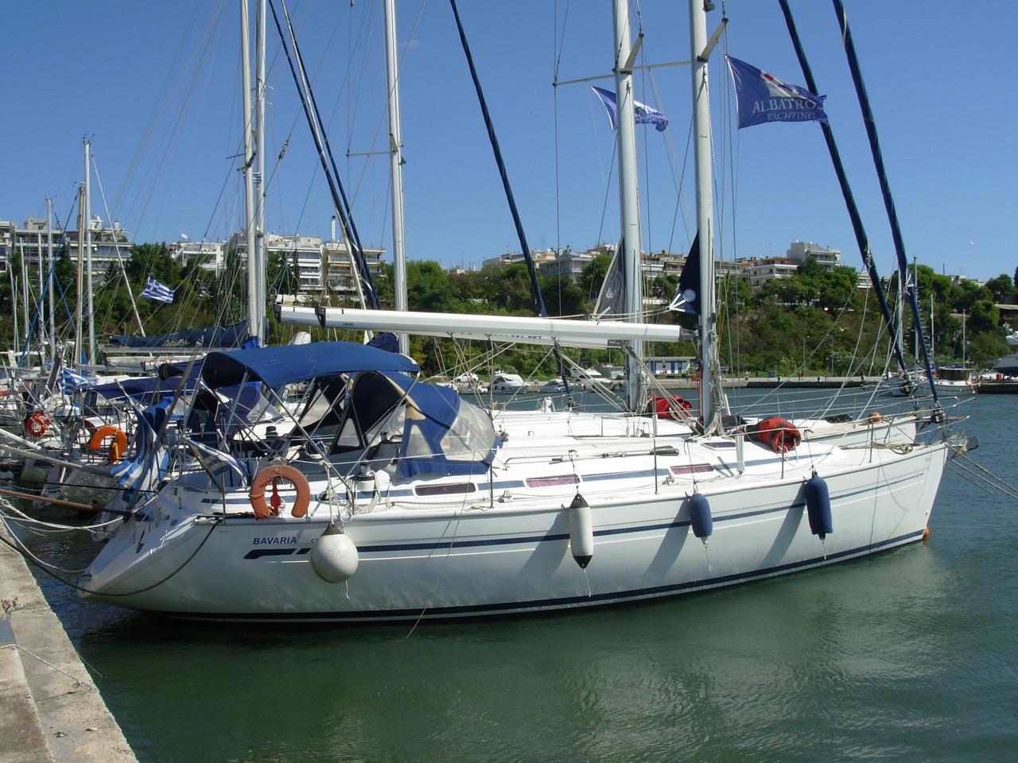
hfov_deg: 49.0
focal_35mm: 38
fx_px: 1118
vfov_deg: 37.7
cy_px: 382
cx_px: 509
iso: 50
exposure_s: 1/724
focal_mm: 6.3
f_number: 4.9
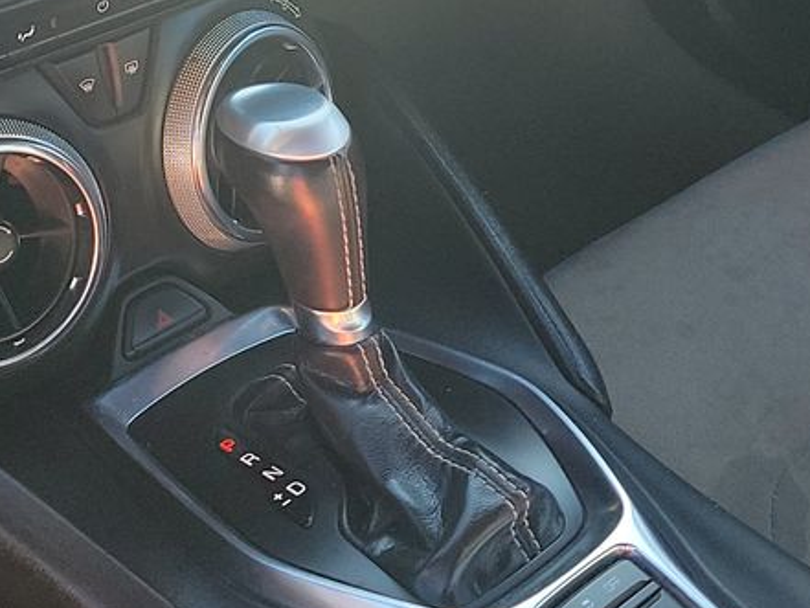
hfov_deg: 22.5
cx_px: 426
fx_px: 2036
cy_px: -31
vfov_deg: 16.5
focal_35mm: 87
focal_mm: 6.7
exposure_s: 1/119
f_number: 1.8
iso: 75
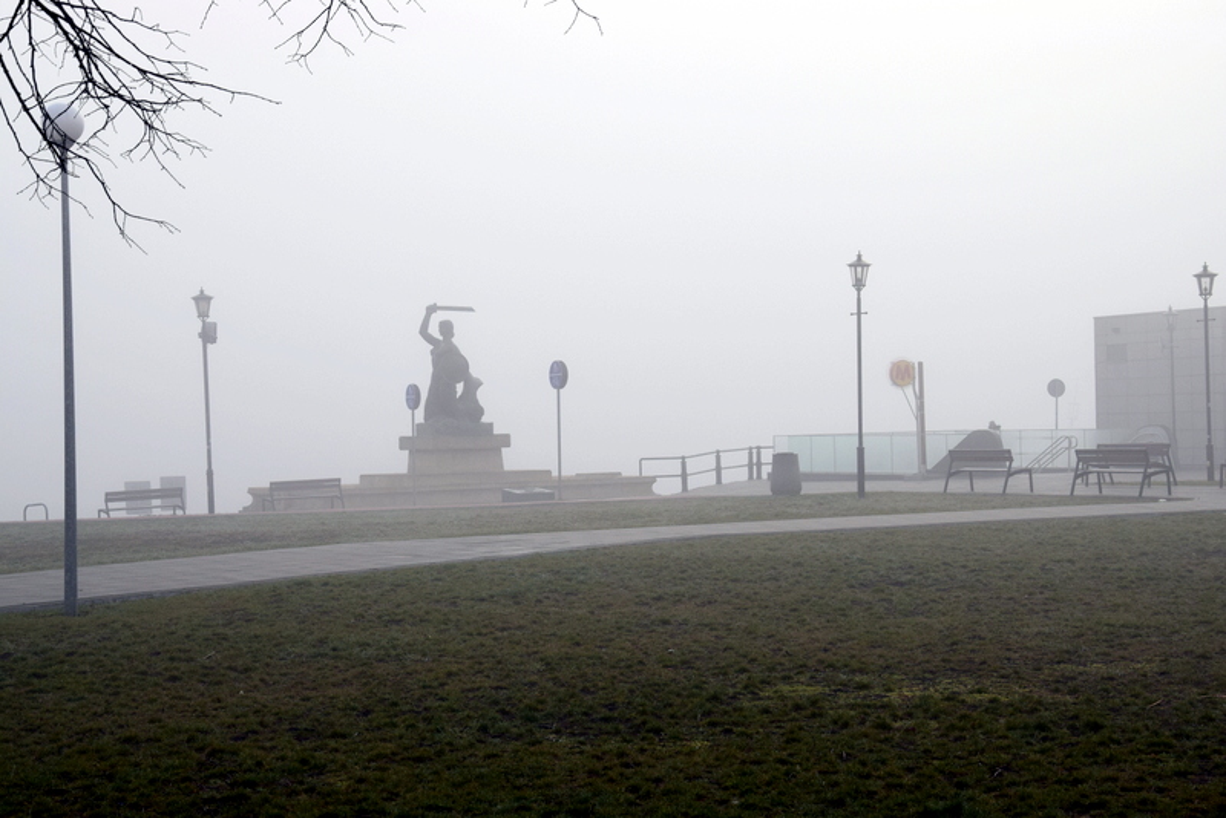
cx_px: 613
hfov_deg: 27.0
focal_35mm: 75
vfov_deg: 18.2
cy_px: 409
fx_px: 2555
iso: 400
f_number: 11
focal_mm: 50
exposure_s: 1/400
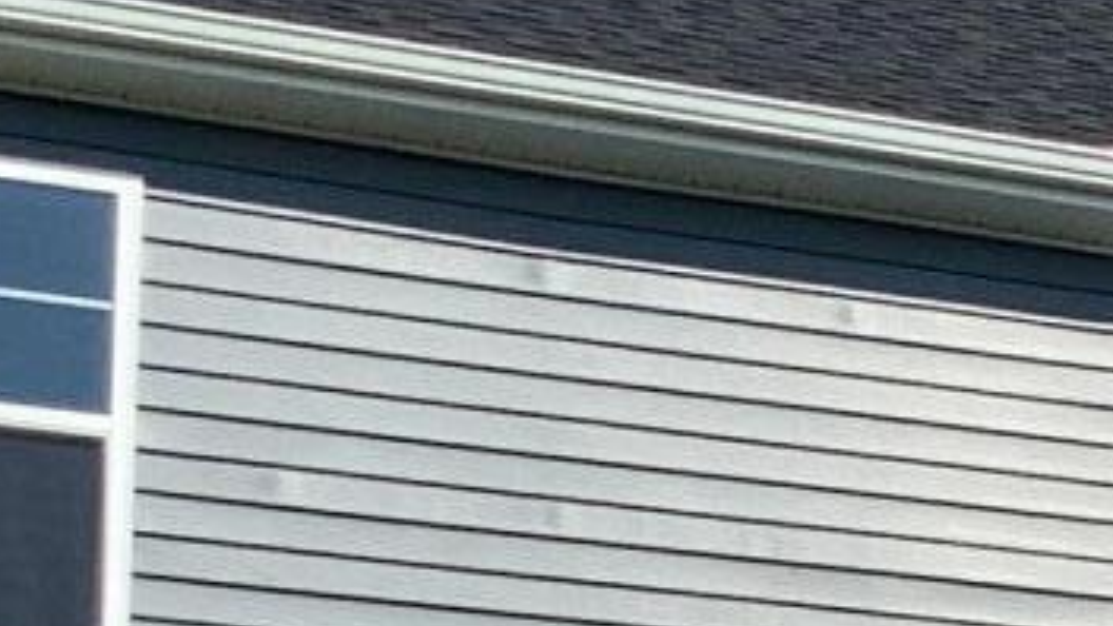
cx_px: 1973
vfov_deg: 6.2
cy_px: 1062
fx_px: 5666
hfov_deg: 10.6
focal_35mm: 192
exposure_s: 1/1773
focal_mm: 3.3
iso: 25
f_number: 2.4
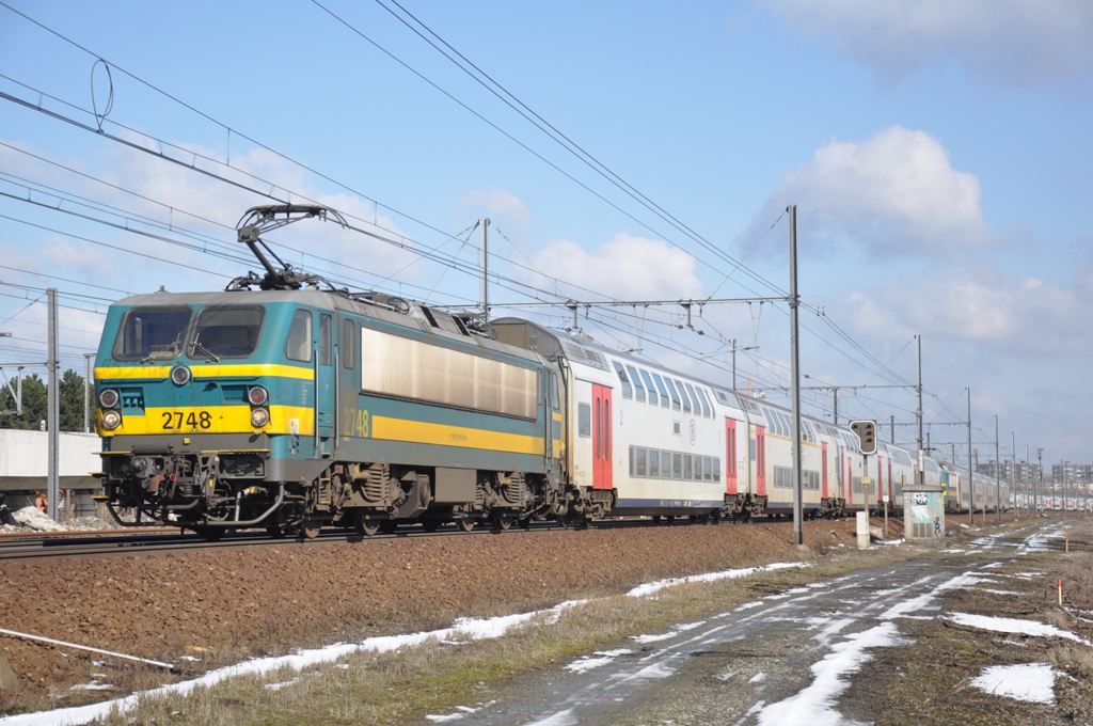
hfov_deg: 27.0
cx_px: 546
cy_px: 363
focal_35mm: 75
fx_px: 2274
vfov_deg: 18.1
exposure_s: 1/1500
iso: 400
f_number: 5.6
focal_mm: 50
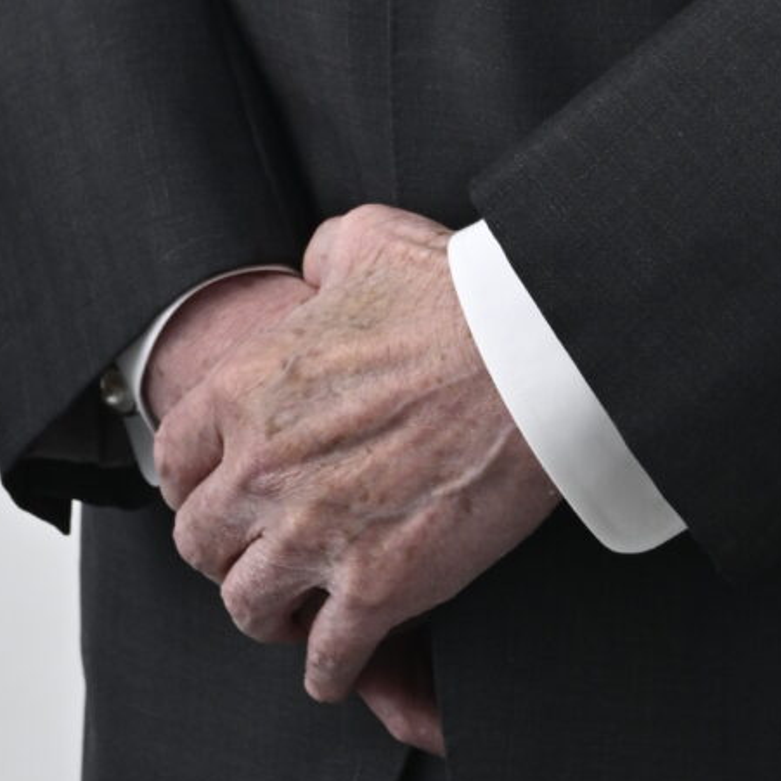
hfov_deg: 4.3
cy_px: -1081
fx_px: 10466
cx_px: 579
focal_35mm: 410
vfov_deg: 4.2
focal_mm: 85
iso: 100
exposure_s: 1/160
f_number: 8
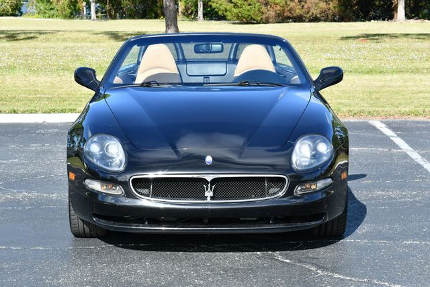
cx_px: 215
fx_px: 1196
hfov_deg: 20.4
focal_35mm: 100
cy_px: 144
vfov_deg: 13.7
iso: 160
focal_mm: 50
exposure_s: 1/250
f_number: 8
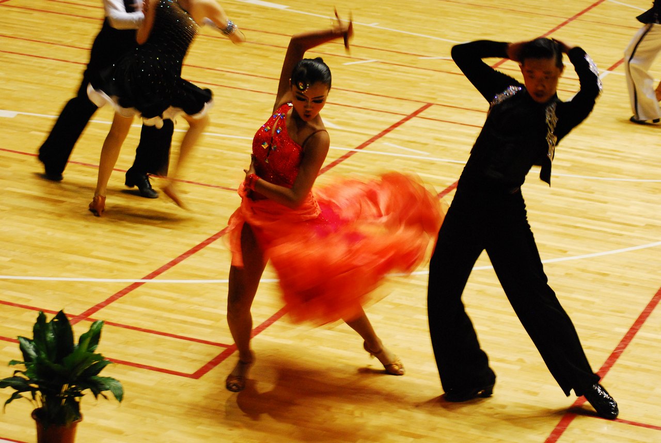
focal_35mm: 120
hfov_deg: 17.0
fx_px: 2206
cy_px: 222
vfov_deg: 11.5
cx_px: 330
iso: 1400
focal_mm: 80
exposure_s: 1/30
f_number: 5.6
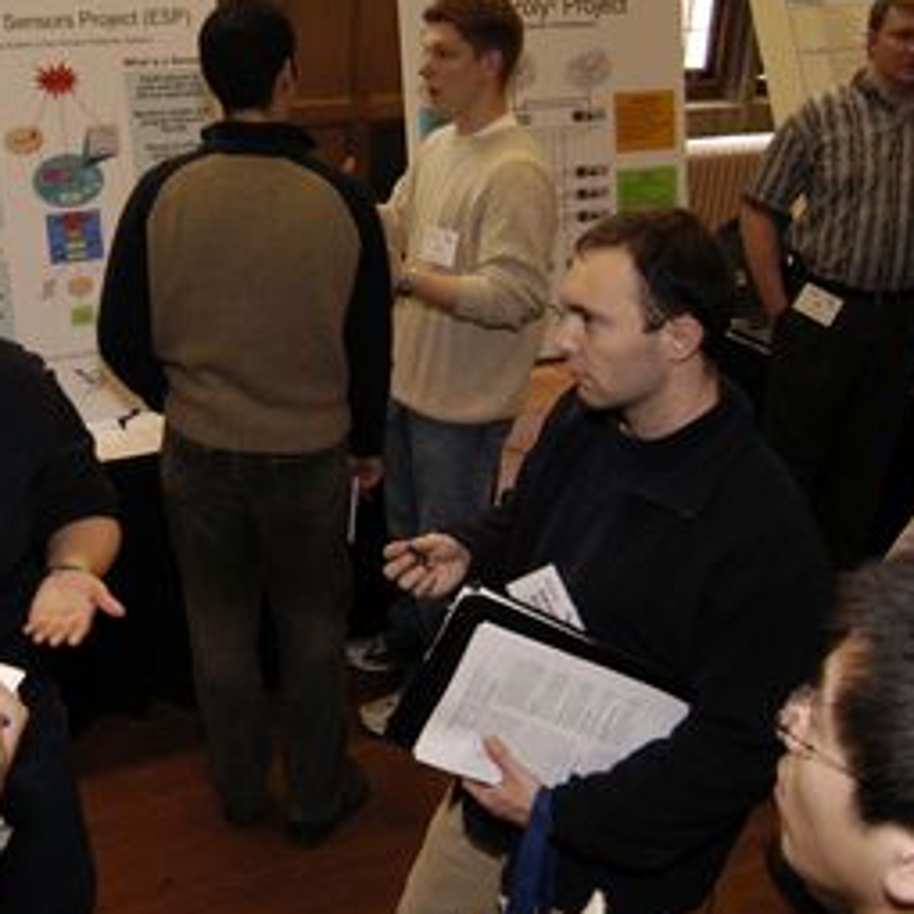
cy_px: 412
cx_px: 165
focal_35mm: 45
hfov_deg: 36.1
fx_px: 1344
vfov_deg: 37.5
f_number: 5.6
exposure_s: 1/50
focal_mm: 18
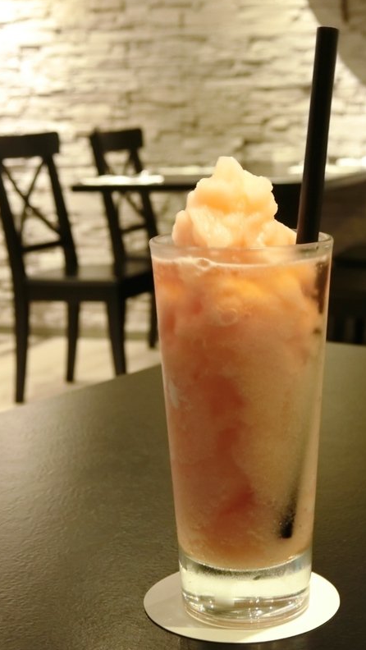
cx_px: 240
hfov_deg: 18.2
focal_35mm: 66
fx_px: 1138
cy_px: 323
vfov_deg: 31.9
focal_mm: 12.8
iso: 400
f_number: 3.8
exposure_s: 1/4
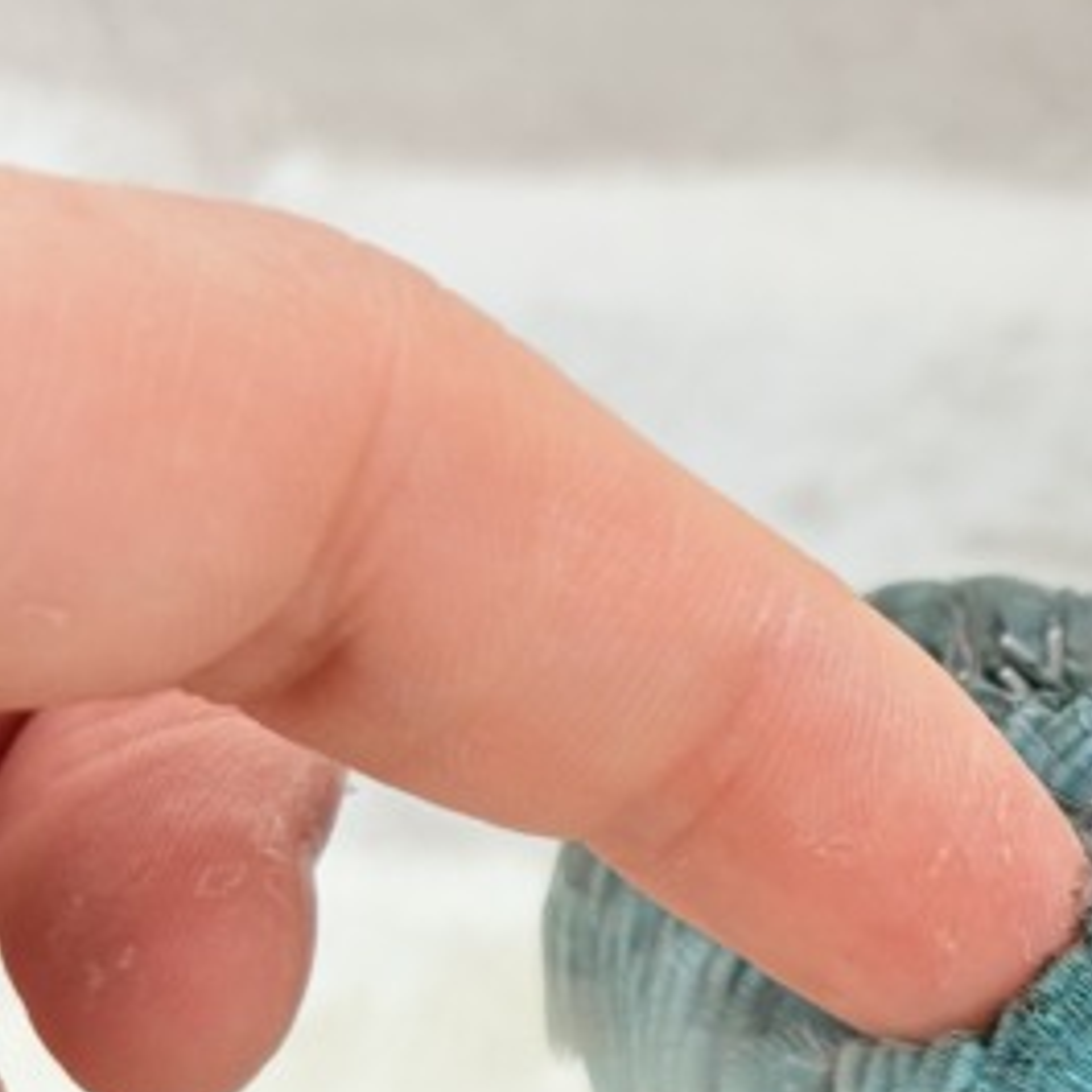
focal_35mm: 111
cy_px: 948
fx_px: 3962
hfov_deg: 15.1
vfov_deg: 15.5
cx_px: 1315
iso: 40
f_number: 1.6
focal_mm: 5.96
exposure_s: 1/50
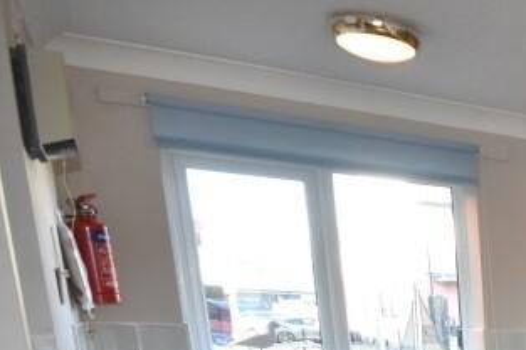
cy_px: 517
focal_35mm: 49
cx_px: 776
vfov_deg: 22.7
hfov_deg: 28.1
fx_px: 715
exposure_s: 1/60
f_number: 4
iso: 500
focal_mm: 10
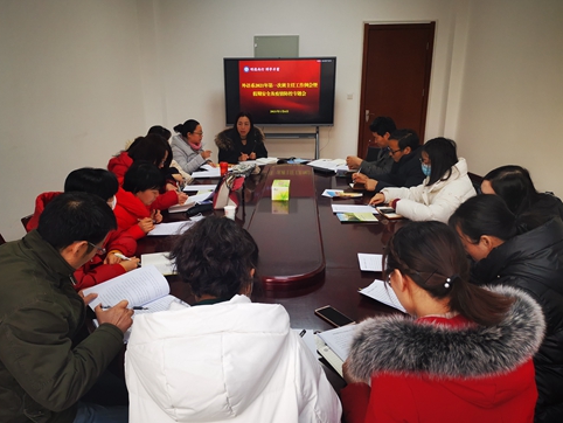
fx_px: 456
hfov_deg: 63.4
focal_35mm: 28
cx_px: 272
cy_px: 212
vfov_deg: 49.8
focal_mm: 4.75
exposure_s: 1/100
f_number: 1.8
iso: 100
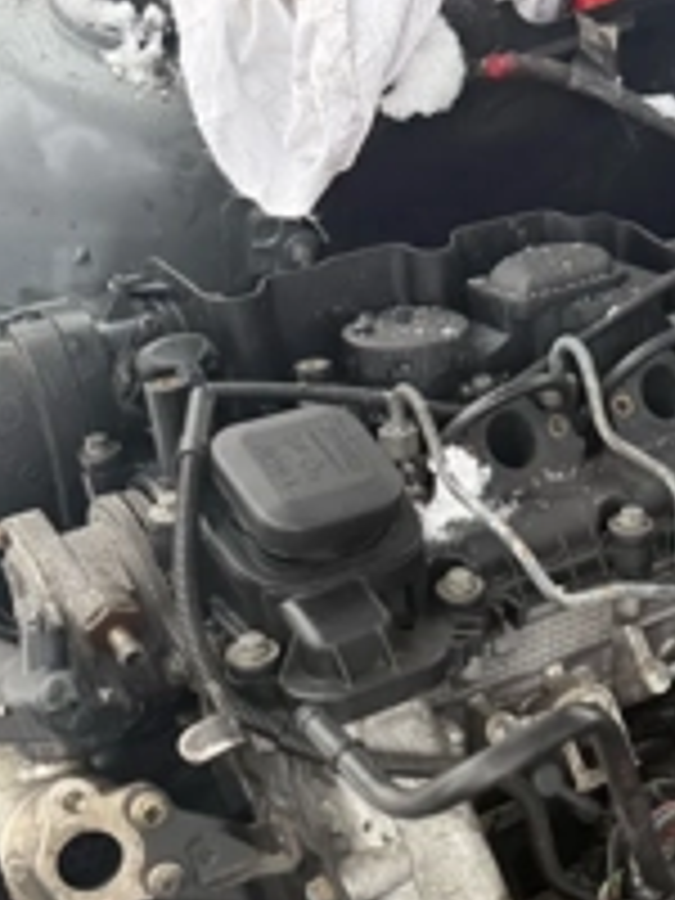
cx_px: 495
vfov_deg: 37.5
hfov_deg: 29.8
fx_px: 1248
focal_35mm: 48
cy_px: 783
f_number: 1.78
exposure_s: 1/243
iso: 160
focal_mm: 6.76
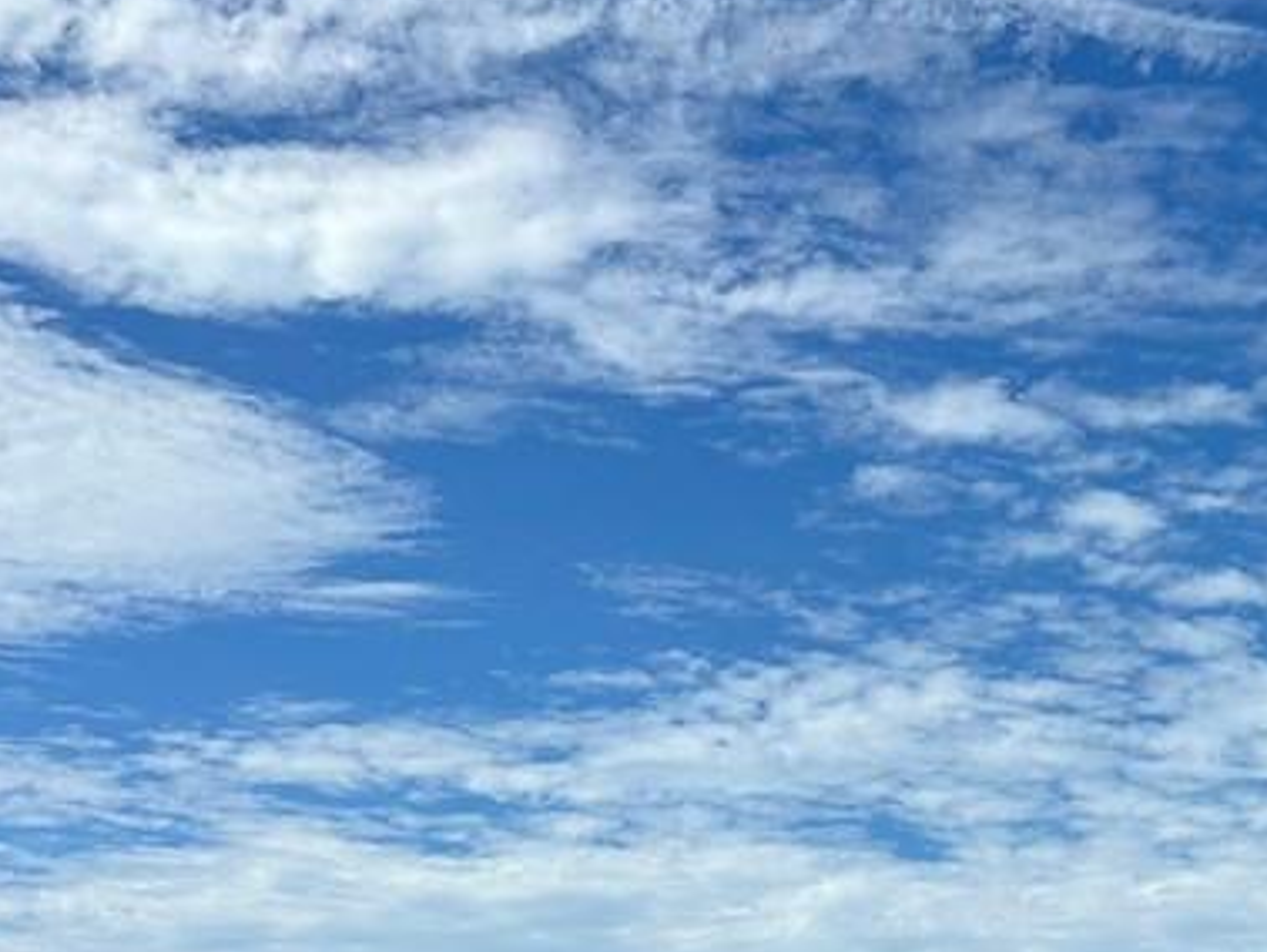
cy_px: 1073
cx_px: 1569
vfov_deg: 21.4
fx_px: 2381
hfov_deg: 26.2
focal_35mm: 65
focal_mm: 6.86
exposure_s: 1/7042
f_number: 1.78
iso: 80
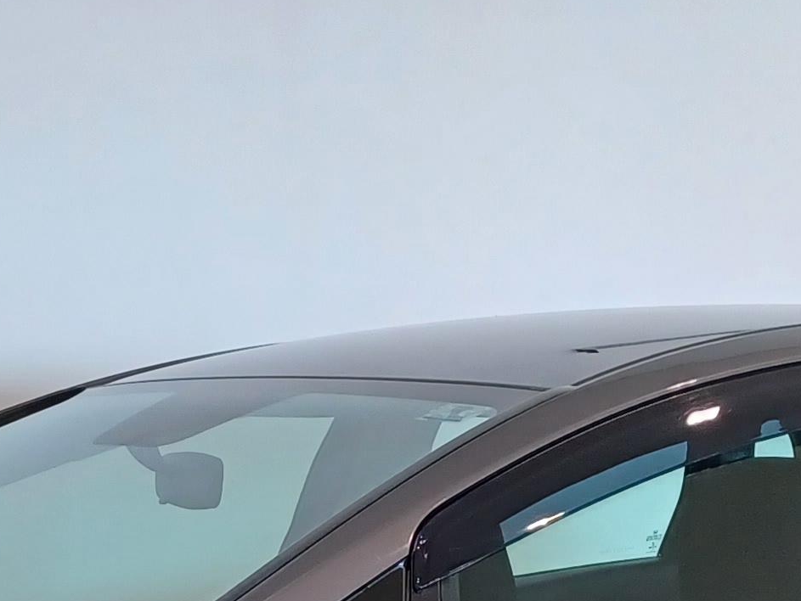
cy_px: 923
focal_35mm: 106
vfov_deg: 13.1
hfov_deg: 18.4
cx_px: 218
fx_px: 2454
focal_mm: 4.6
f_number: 1.8
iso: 160
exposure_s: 1/60
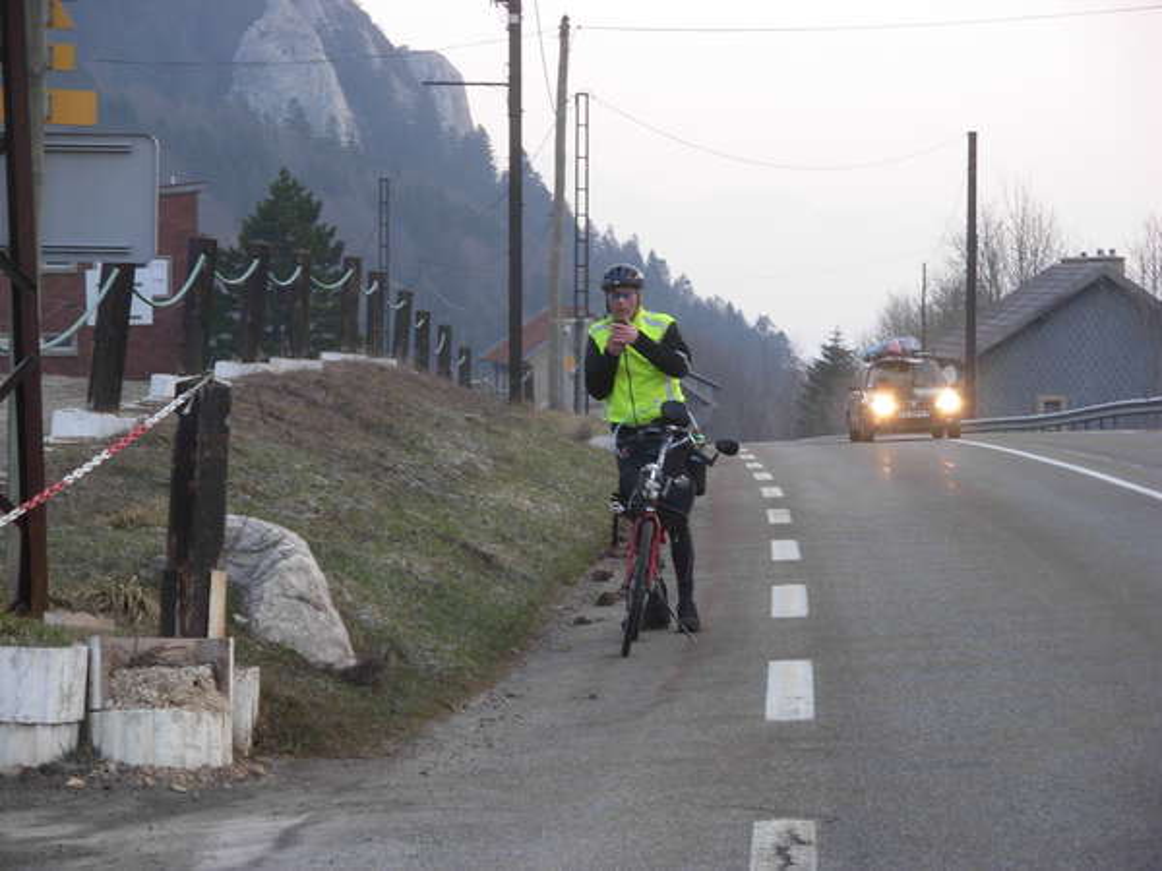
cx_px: 581
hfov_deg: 13.9
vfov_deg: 10.4
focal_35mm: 142
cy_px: 436
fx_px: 4767
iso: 79
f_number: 4.5
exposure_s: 1/35.9
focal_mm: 23.5
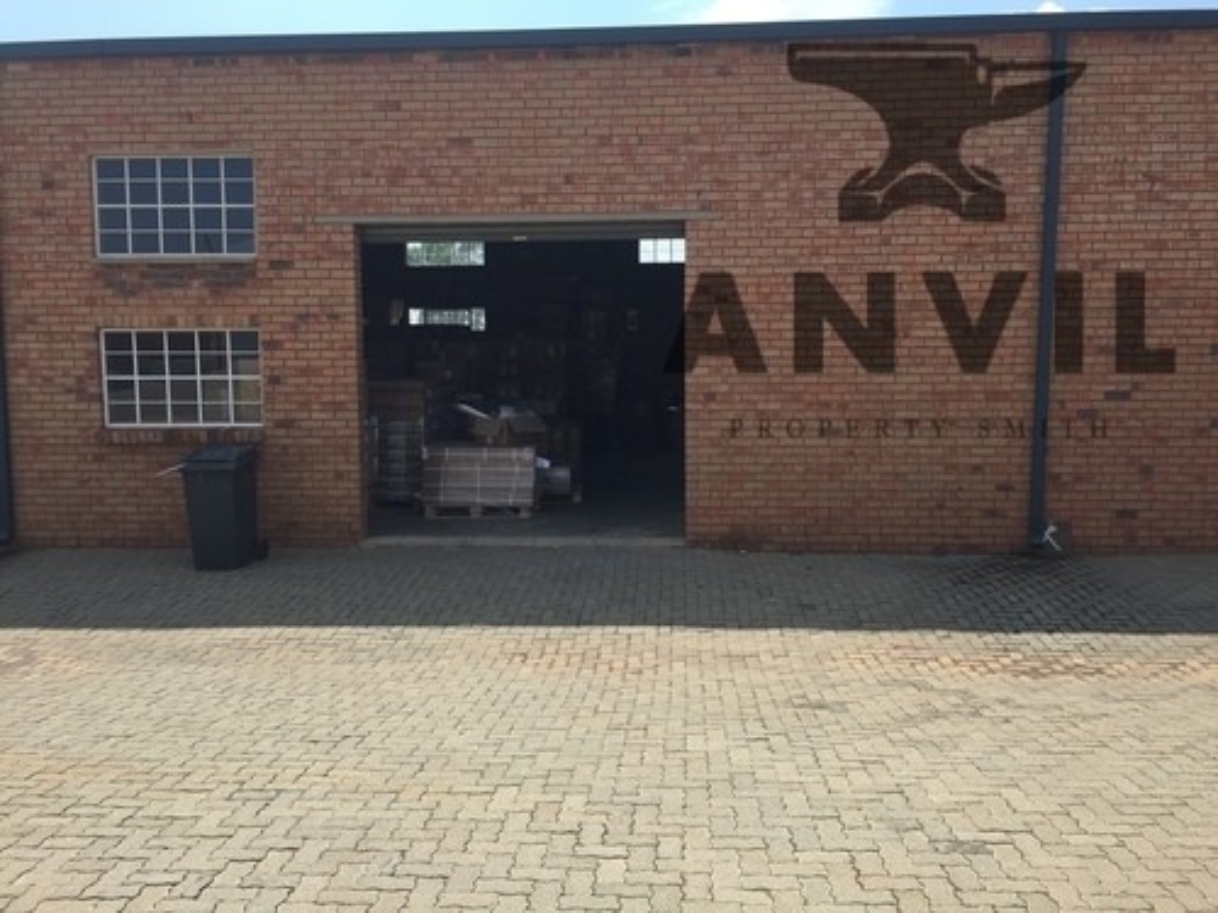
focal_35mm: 29
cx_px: 609
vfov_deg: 48.2
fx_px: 1020
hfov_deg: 61.7
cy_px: 456
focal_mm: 4.15
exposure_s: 1/1464
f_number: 2.2
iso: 32
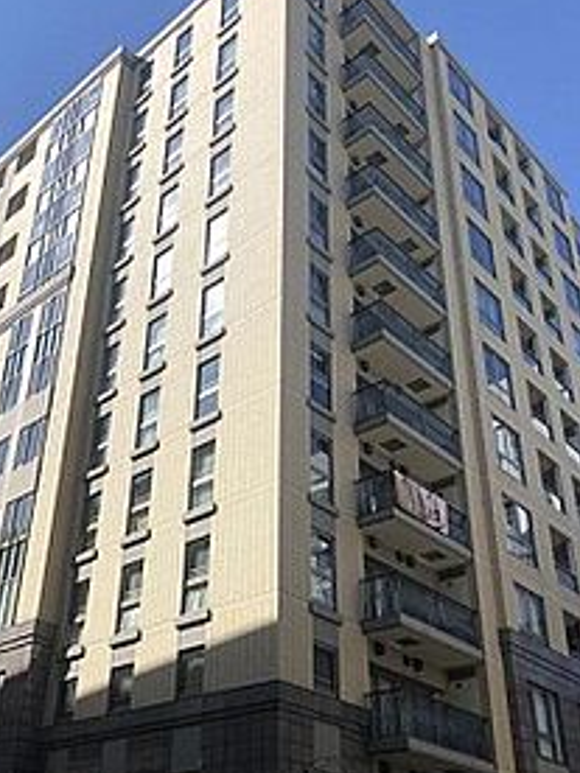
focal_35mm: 39
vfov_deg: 47.6
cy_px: 457
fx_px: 871
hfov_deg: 36.6
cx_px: 224
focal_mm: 4
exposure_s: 1/2088
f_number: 1.8
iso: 20
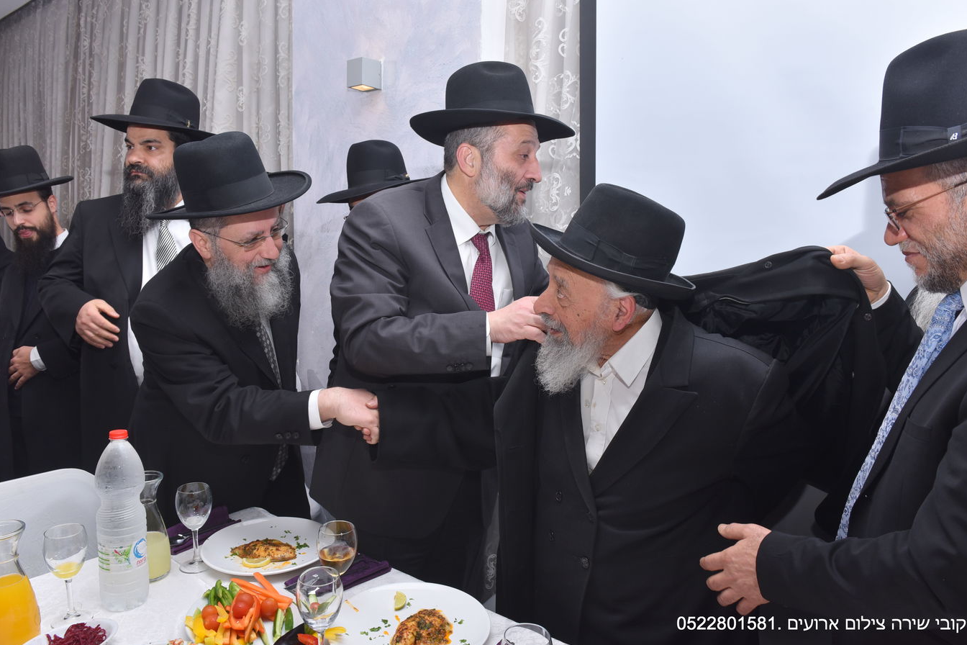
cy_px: 318
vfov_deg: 51.3
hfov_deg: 71.5
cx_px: 489
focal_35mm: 25
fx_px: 671
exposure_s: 1/160
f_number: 7.1
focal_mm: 24
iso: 400
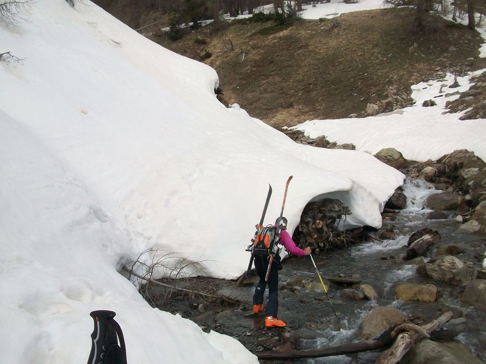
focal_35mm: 34
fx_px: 477
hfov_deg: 54.0
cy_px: 182
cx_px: 243
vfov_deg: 41.8
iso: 80
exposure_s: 1/500
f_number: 5.5
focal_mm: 5.7
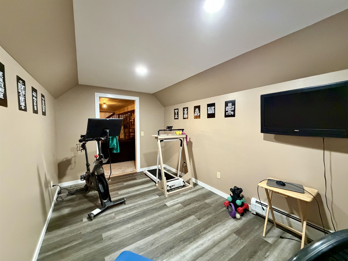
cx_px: 174
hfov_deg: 102.1
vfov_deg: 85.7
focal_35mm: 14
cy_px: 130
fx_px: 141
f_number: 2.2
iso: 800
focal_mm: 2.22
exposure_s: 1/60
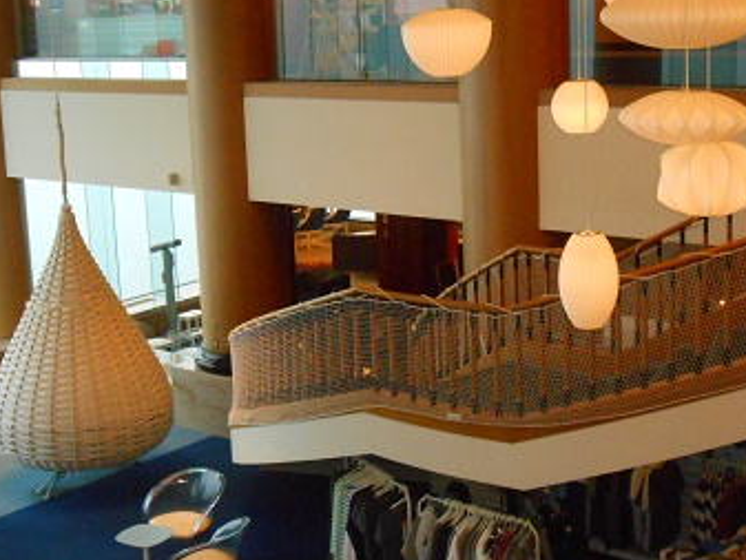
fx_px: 1444
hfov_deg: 28.8
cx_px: 273
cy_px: 241
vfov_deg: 21.9
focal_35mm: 67
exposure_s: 1/60
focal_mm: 8.8
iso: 1000
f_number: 4.8
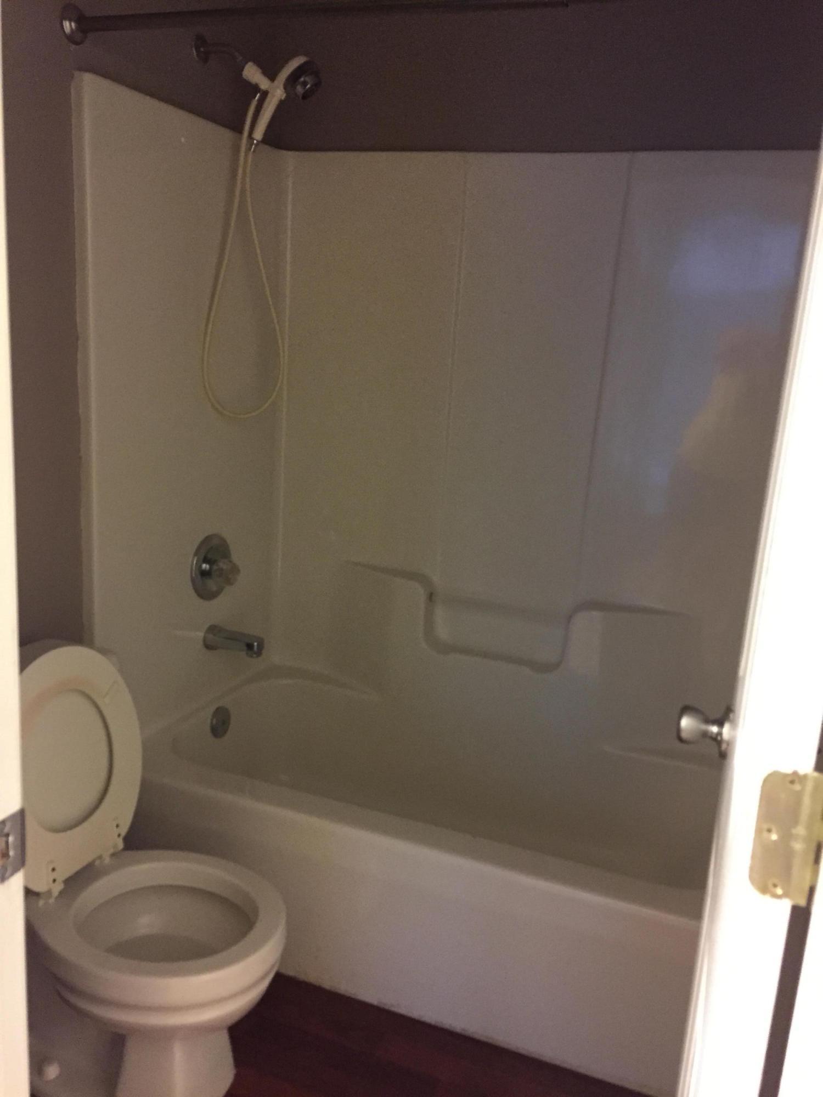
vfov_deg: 61.7
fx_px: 919
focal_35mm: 29
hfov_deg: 48.2
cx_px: 412
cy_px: 548
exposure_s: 1/15
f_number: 2.2
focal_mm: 4.15
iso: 320
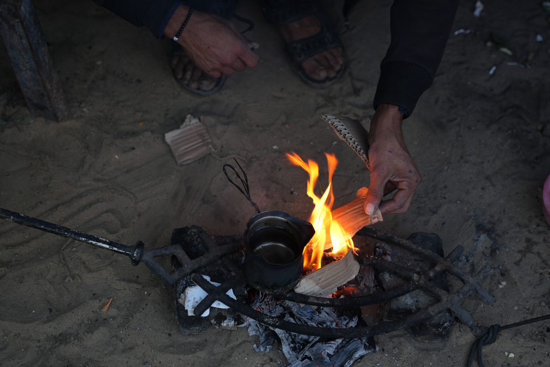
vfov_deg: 22.1
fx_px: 938
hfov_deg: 32.7
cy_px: 186
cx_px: 279
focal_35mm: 61
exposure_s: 1/125
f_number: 2.8
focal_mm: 60.4
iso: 125
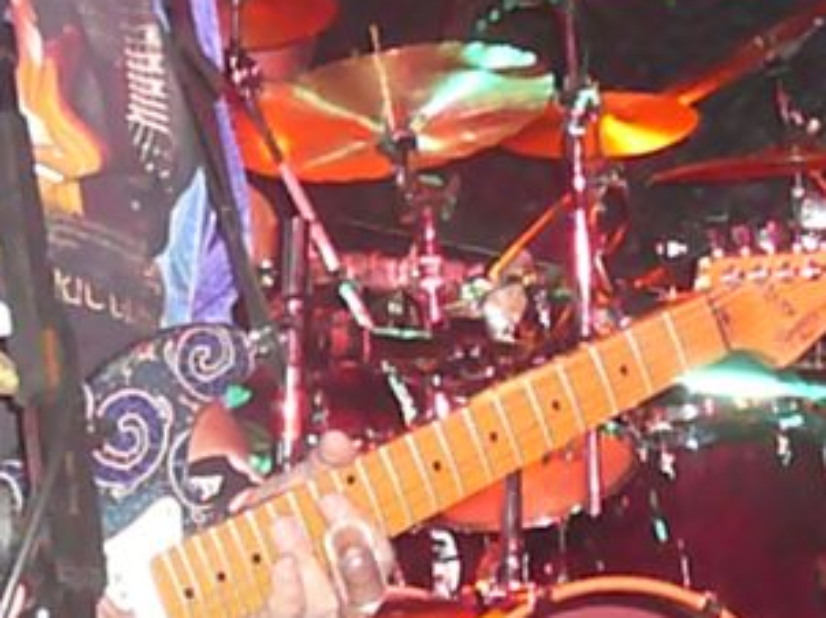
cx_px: 252
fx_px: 3648
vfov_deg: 9.6
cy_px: -19
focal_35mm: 153
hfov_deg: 12.9
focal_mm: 10.5
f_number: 3.7
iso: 1600
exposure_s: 1/30
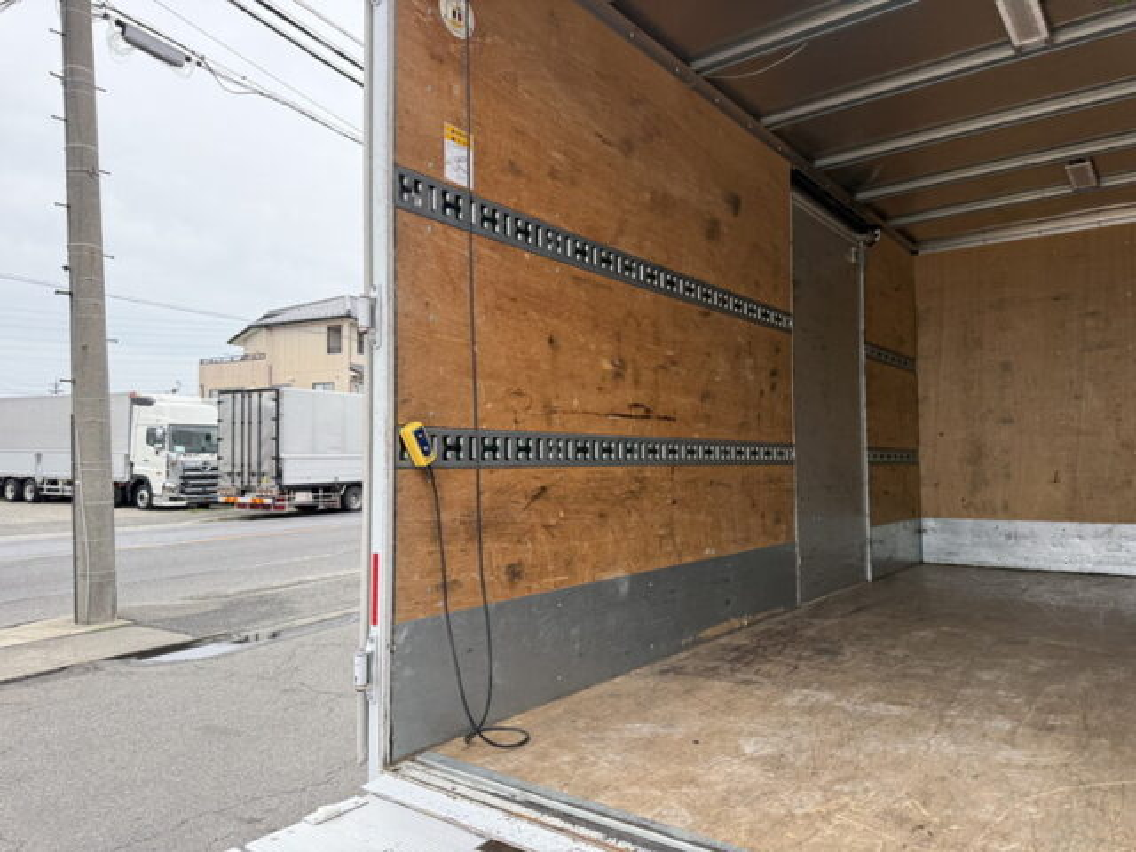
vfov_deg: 56.8
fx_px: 788
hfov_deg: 71.6
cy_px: 426
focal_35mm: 24
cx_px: 568
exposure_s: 1/735
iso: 100
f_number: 1.78
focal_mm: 6.76
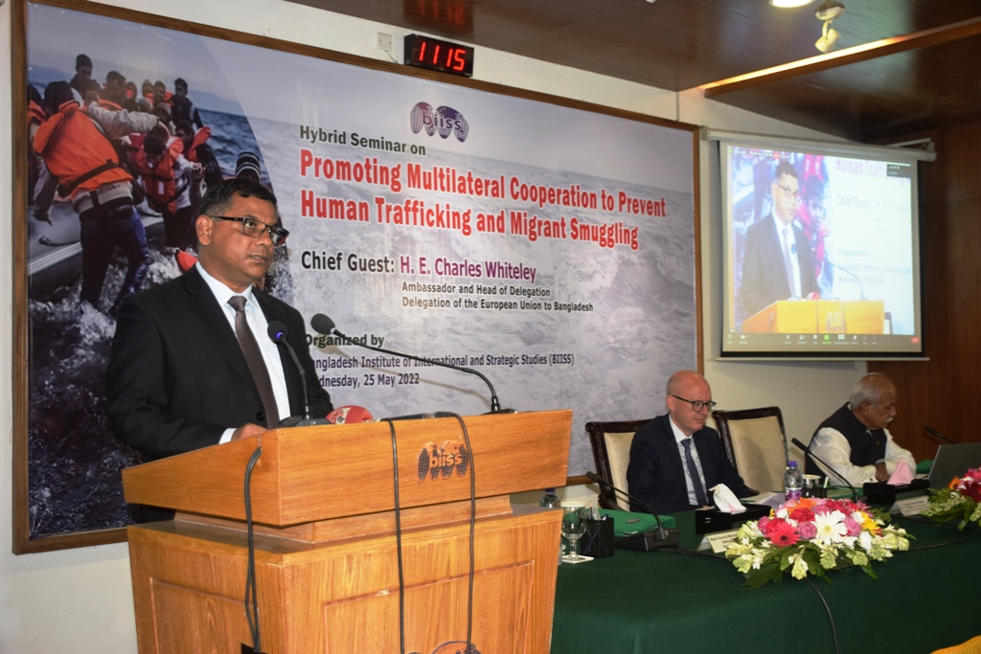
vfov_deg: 34.2
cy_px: 327
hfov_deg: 49.5
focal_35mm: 39
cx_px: 490
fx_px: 1063
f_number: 5
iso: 800
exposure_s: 1/125
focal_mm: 26
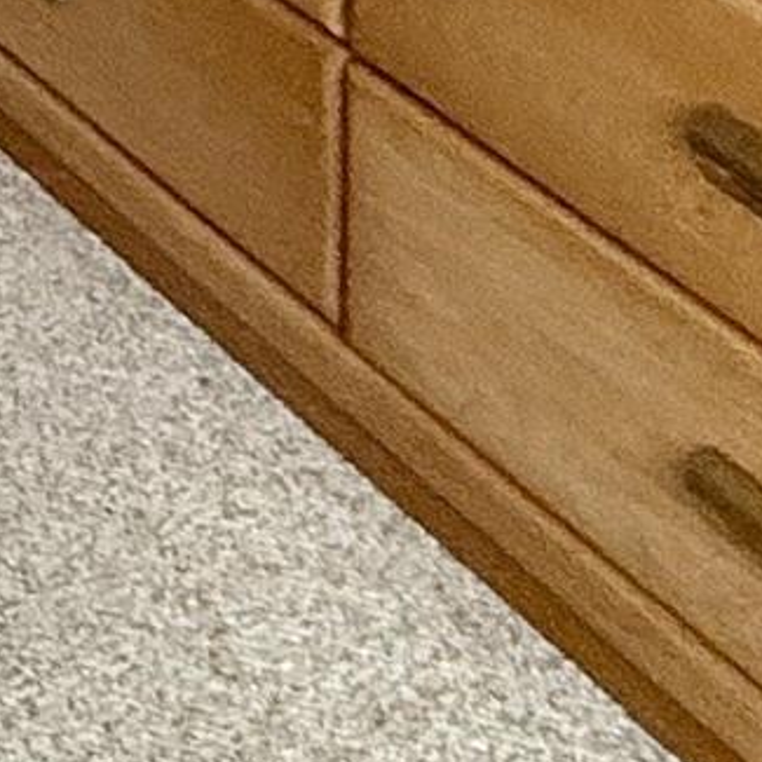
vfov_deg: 11.2
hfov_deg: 9.1
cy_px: -1325
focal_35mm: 117
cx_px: -1967
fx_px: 2914
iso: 250
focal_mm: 2.22
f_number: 2.2
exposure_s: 1/120
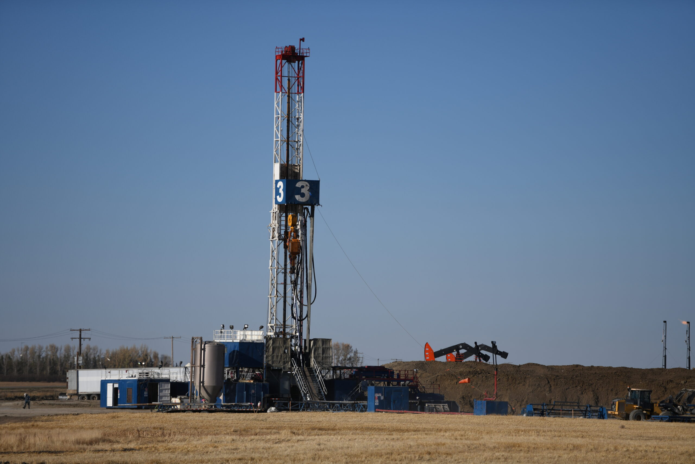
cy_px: 232
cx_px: 348
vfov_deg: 7.8
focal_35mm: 175
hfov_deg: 11.7
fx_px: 3378
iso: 100
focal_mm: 175
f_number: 2.8
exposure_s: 1/5000
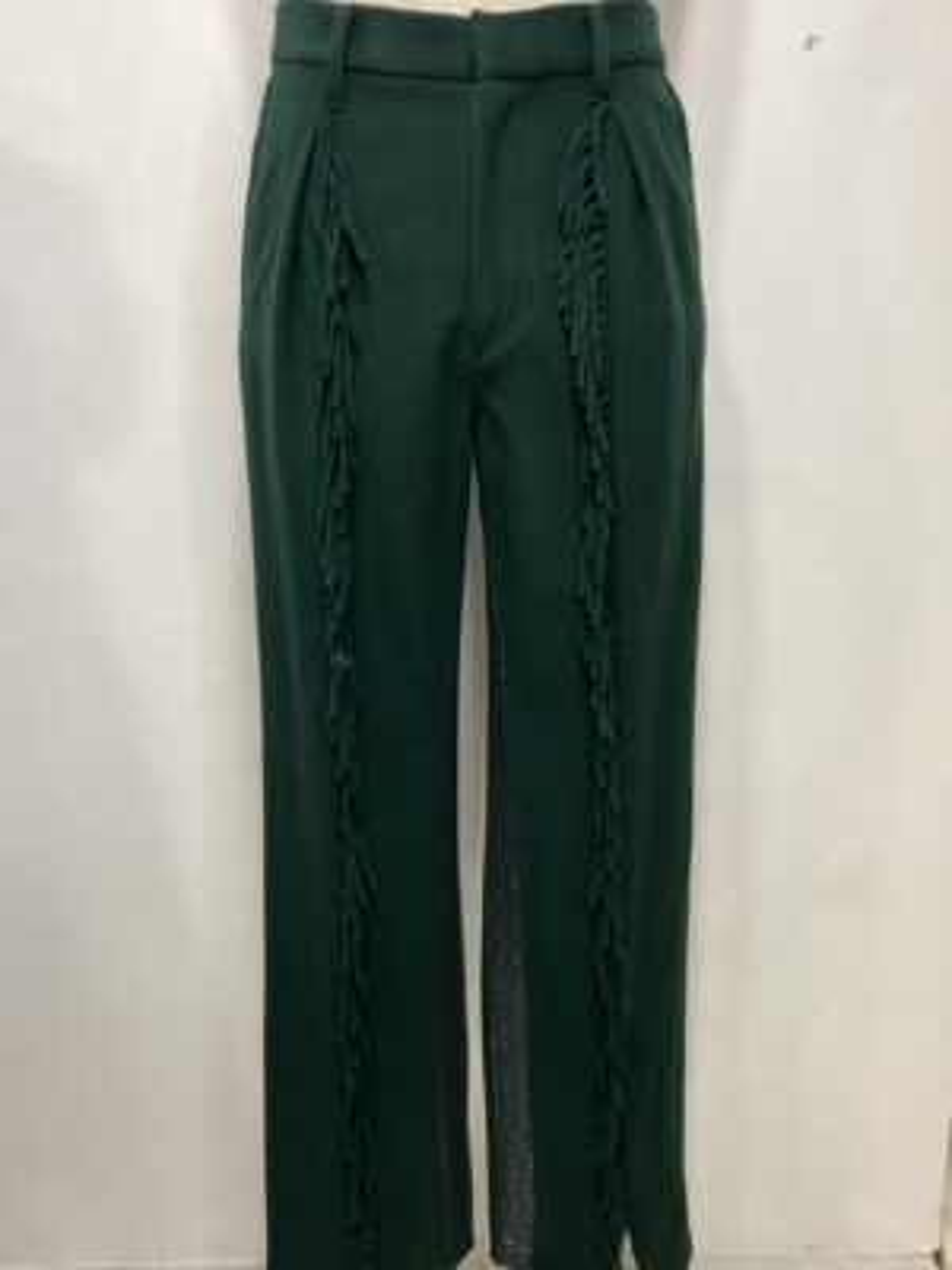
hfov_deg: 49.7
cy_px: 635
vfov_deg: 63.4
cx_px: 476
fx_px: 1027
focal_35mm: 28
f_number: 1.8
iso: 100
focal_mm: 3.99
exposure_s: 1/50
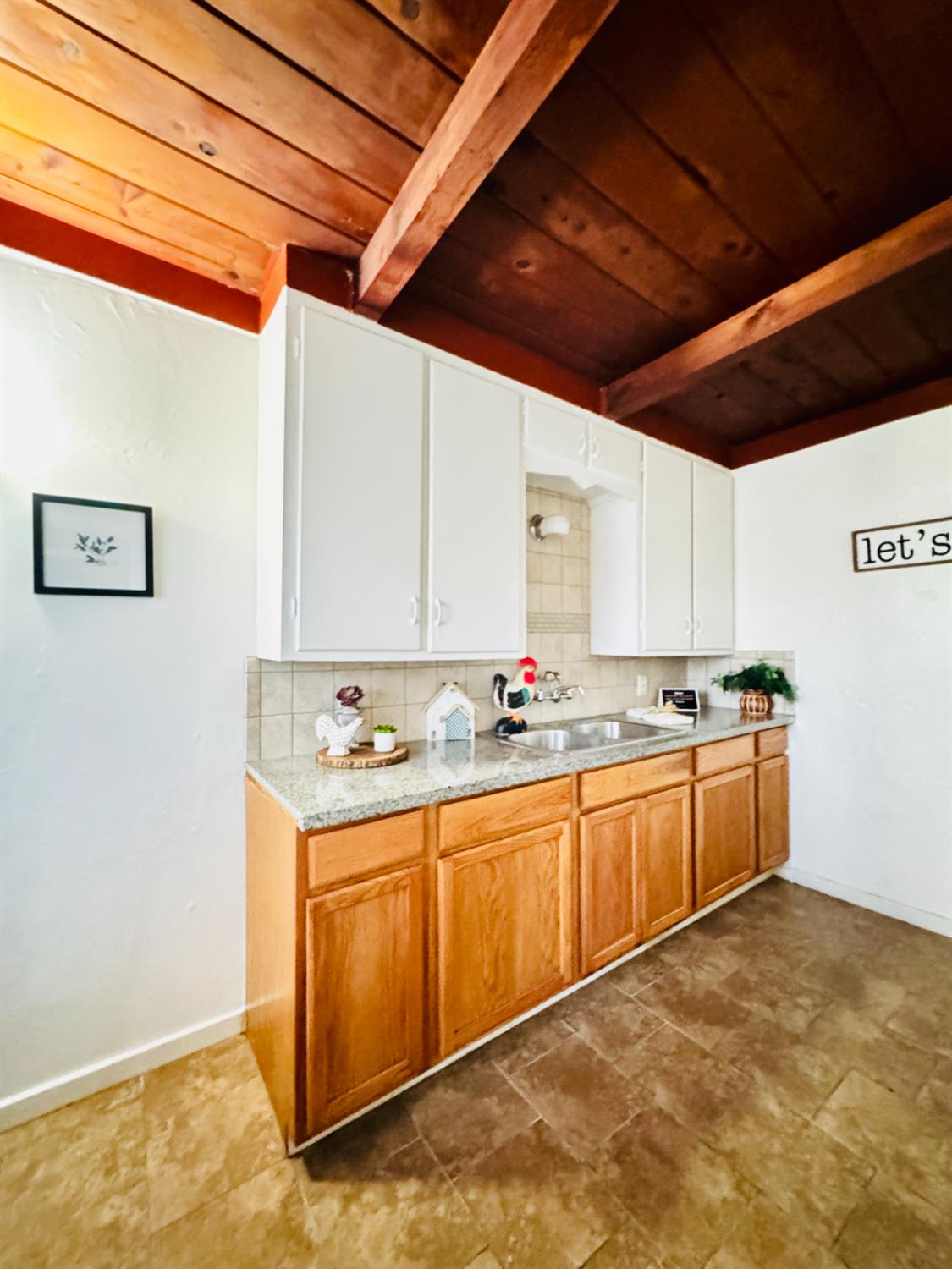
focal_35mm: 14
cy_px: 634
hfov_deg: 85.7
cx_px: 476
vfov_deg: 102.1
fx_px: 513
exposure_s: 1/24
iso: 2500
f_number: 2.2
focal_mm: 2.22
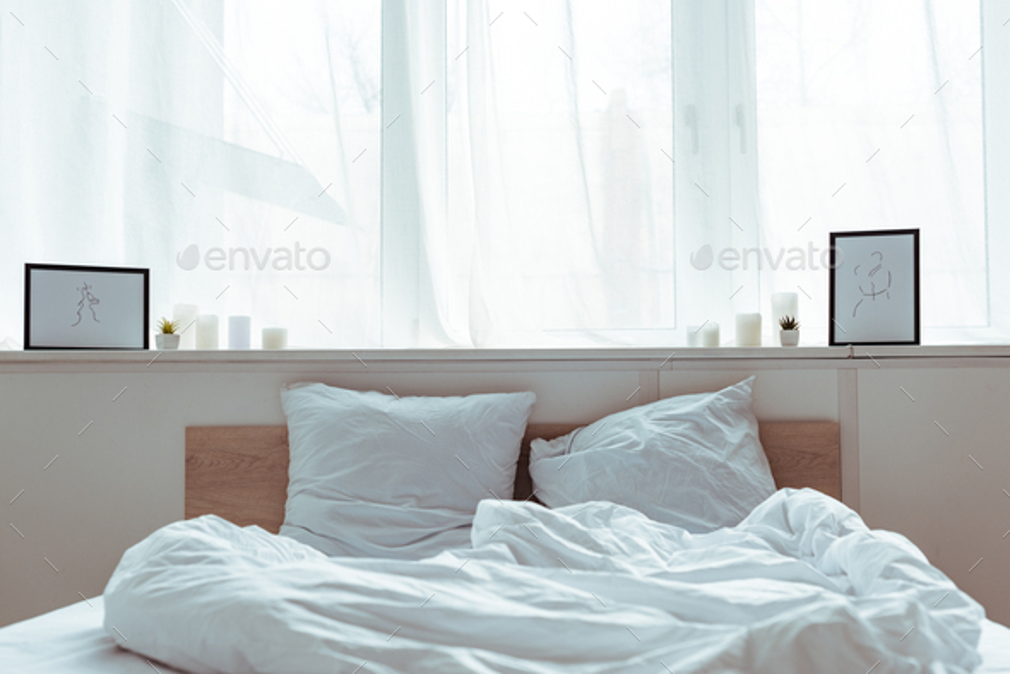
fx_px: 1403
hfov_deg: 39.6
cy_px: 337
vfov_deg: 27.0
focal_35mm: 50
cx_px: 505
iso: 200
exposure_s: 1/160
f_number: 4
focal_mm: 50
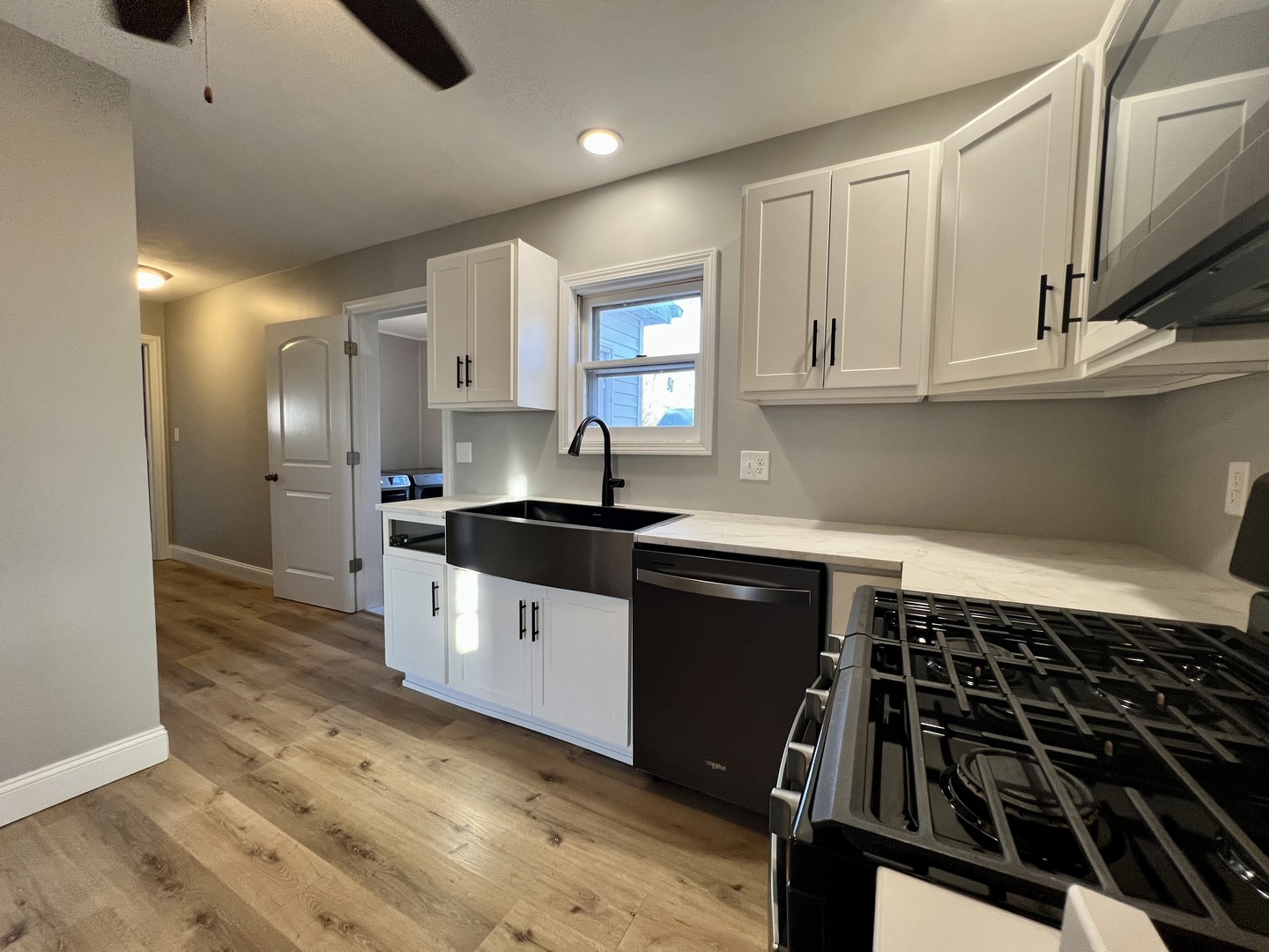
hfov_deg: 106.2
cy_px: 476
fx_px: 477
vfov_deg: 89.9
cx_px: 634
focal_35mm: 13
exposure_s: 1/120
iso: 160
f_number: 1.8
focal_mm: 1.57
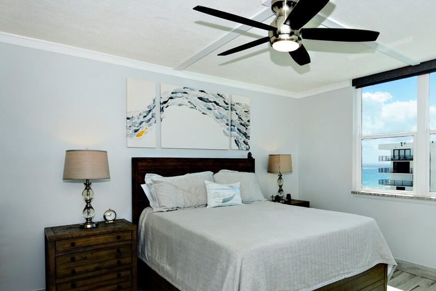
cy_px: 172
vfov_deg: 56.9
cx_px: 282
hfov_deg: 76.7
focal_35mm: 22
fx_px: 266
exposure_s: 1/250
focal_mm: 14
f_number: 13
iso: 320
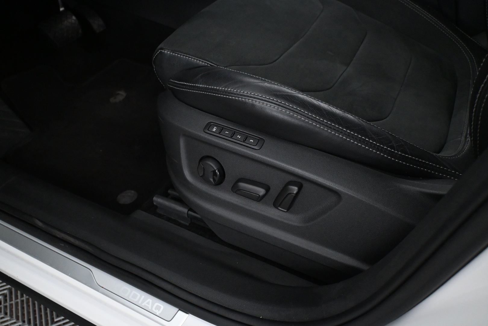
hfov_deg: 60.7
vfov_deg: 42.6
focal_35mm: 31
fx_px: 417
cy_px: 163
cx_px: 244
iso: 4000
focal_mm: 20.5
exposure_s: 1/50
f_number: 3.8
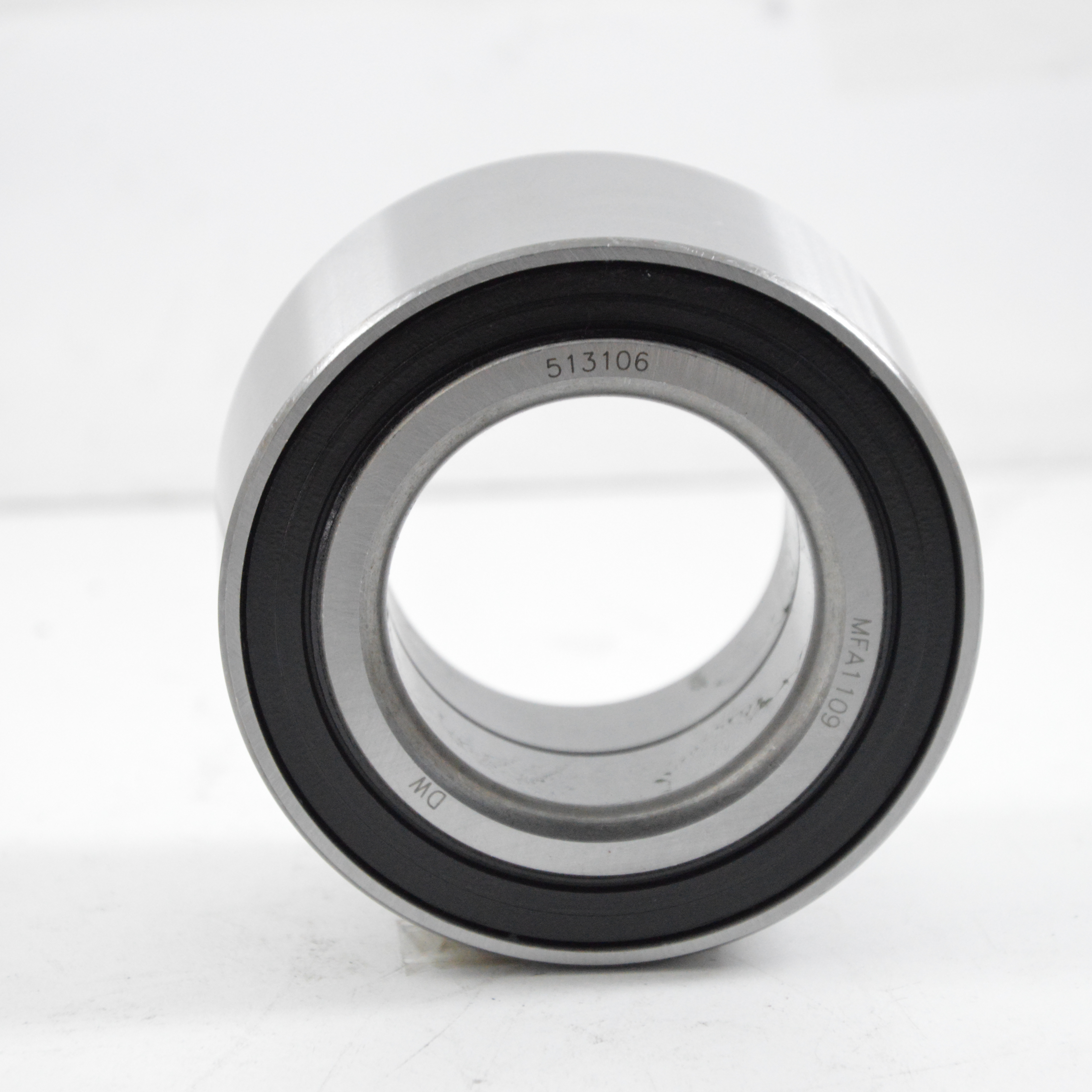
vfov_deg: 8.7
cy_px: 546
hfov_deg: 8.7
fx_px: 7197
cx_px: 608
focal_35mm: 202
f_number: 7.1
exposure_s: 1/100
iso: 3200
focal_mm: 105
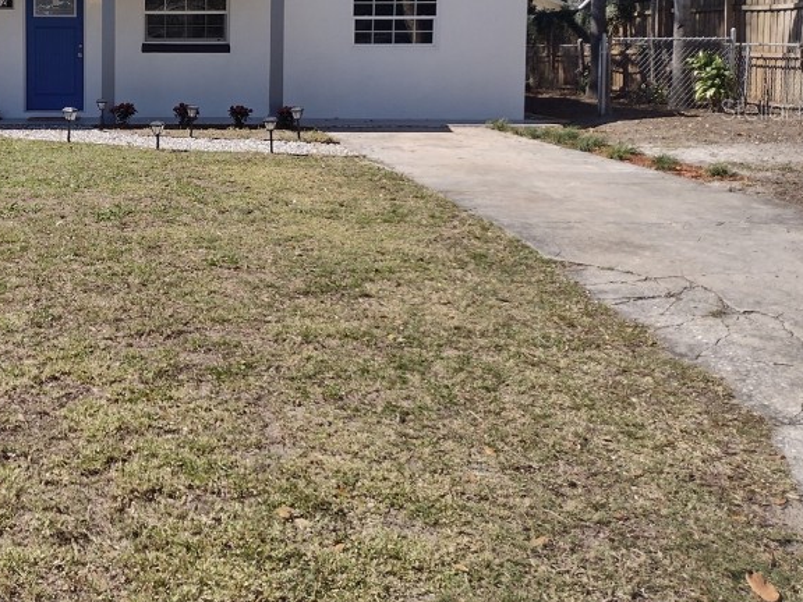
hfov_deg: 37.9
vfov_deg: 29.5
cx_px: 138
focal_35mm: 48
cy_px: 109
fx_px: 1113
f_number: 1.7
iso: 100
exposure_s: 1/1968
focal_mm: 4.71
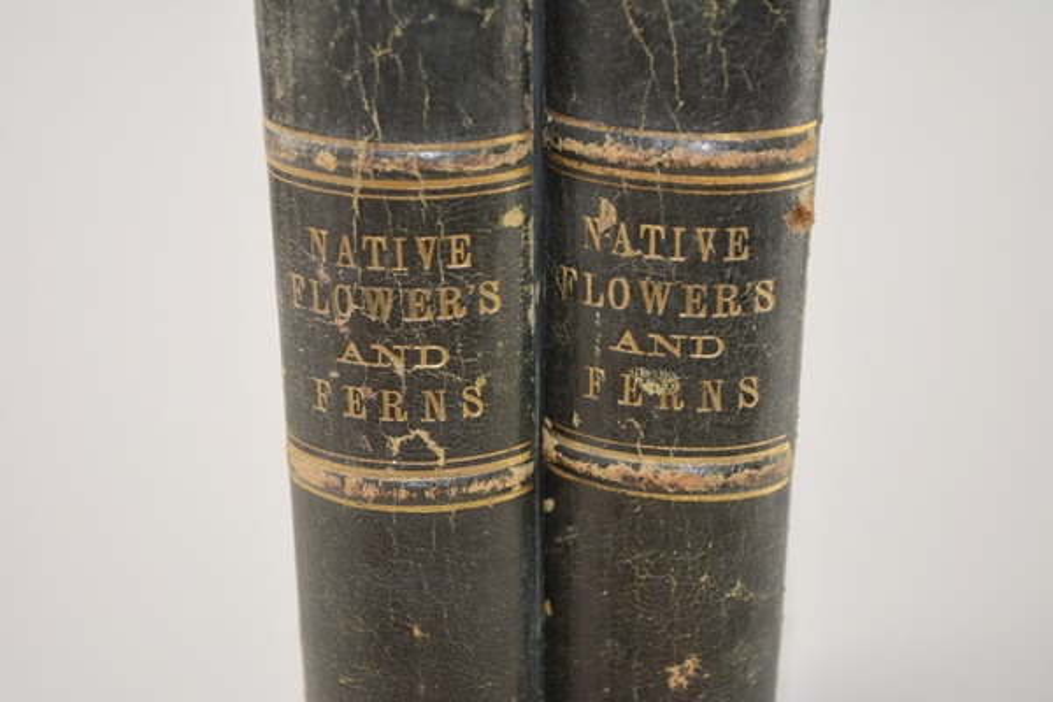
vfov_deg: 20.2
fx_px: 1974
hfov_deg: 29.9
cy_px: 351
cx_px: 526
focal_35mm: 68
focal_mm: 45
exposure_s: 1/125
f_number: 5.3
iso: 250
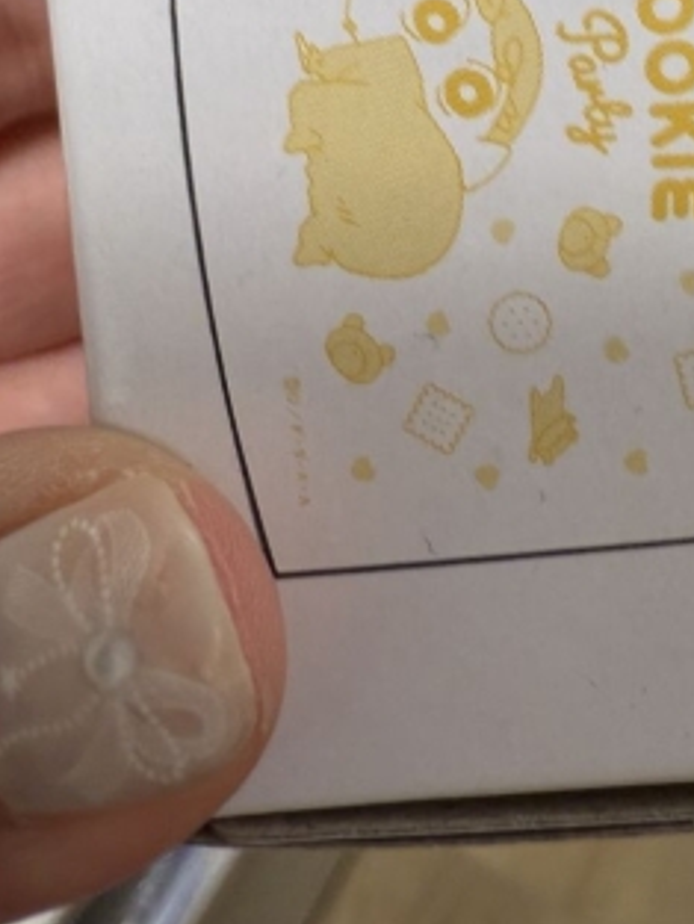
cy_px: 65
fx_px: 1336
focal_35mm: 50
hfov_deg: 28.5
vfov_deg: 35.5
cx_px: 548
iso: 80
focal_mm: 2.22
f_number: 2.2
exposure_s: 1/100
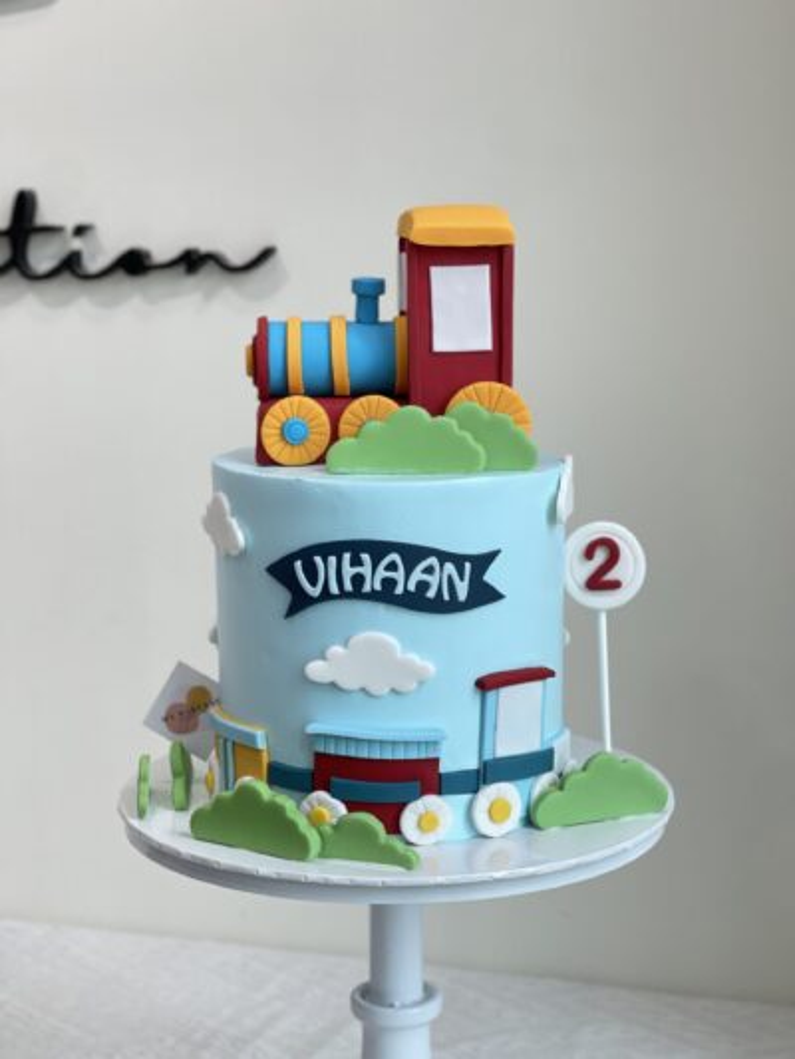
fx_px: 1959
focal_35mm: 64
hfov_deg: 22.9
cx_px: 398
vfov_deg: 30.3
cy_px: 530
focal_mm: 7.5
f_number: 2.2
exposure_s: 1/100
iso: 80
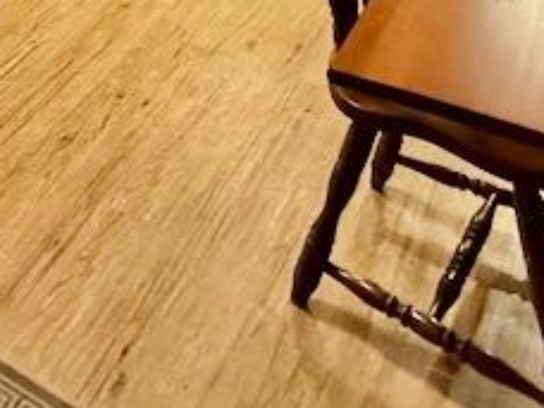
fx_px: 990
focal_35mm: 63
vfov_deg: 17.3
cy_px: -391
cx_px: 17
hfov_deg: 29.0
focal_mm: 2.22
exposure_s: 1/60
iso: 640
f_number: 2.2
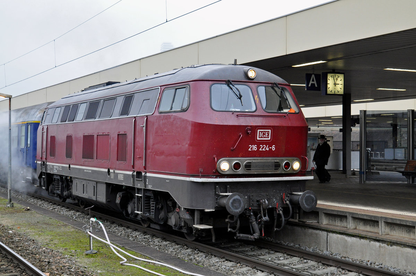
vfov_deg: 23.7
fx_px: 658
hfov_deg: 35.1
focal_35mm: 57
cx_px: 208
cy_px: 138
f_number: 5
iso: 800
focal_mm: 38
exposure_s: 1/100
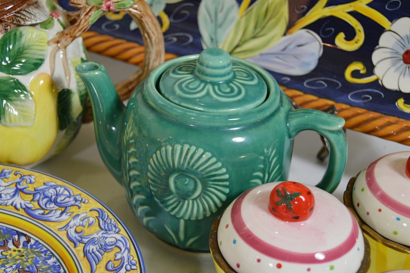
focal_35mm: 72
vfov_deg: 18.9
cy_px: 136
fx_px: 819
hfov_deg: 28.1
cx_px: 205
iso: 560
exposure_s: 1/60
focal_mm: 48
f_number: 5.3
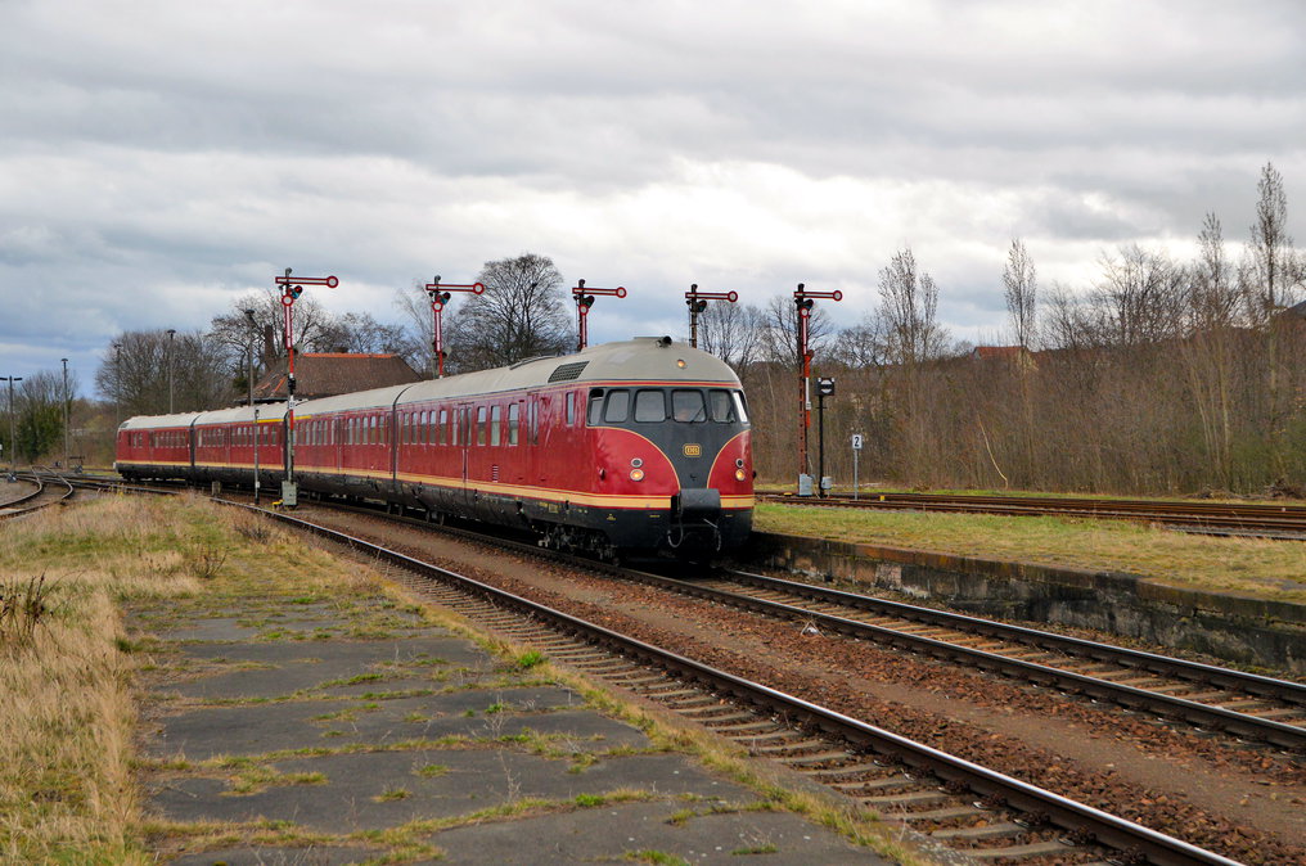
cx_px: 653
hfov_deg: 35.1
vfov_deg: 23.7
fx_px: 2065
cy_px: 433
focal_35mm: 57
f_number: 5.6
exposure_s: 1/1600
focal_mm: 38
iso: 400
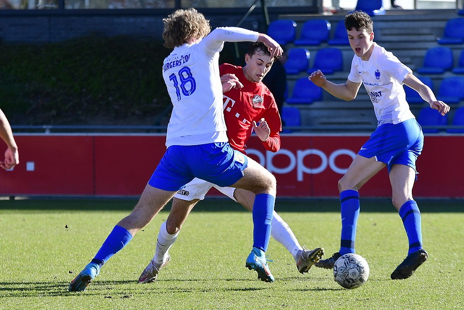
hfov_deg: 5.2
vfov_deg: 3.4
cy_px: 155
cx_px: 232
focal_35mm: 400
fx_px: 5158
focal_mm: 200
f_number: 4.5
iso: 200
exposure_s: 1/800
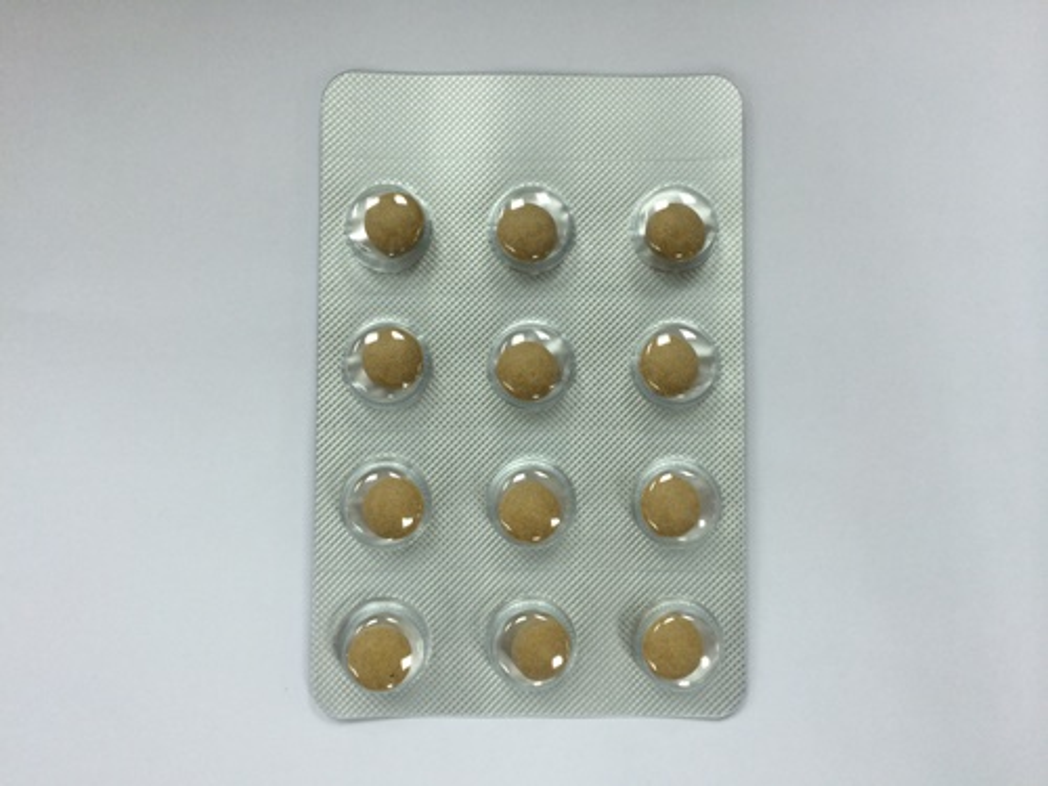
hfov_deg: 60.0
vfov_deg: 46.8
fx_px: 908
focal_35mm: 30
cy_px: 393
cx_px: 524
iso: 32
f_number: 2.2
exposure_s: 1/30
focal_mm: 4.12
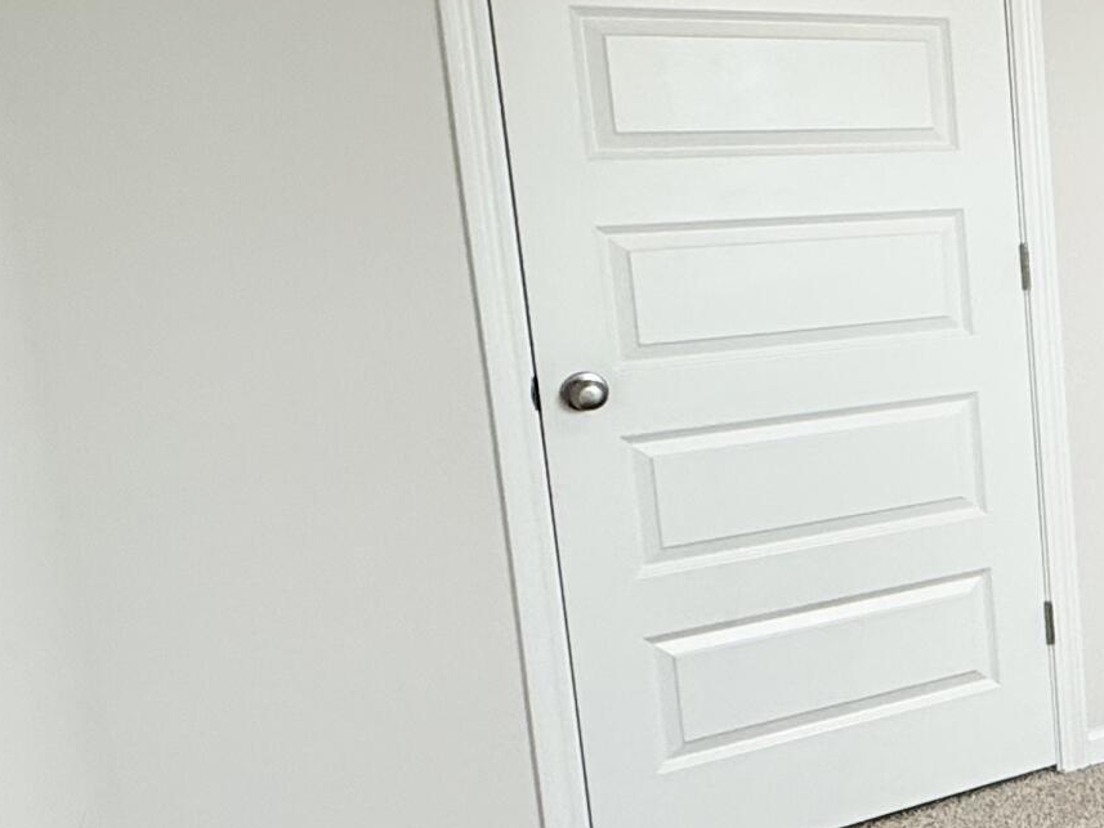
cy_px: 346
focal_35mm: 49
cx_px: 1658
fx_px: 1563
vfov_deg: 29.6
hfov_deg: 27.2
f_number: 2.2
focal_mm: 2.22
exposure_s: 1/120
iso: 125
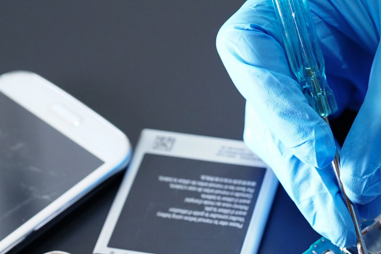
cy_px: 251
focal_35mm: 119
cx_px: 302
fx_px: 1259
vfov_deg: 11.4
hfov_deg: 17.1
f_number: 3.5
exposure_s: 1/60
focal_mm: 50
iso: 2000
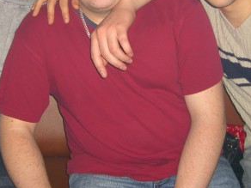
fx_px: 566
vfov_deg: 18.6
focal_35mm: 78
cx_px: 93
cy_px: 20
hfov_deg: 24.9
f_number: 2.8
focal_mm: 7.9
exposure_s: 1/60
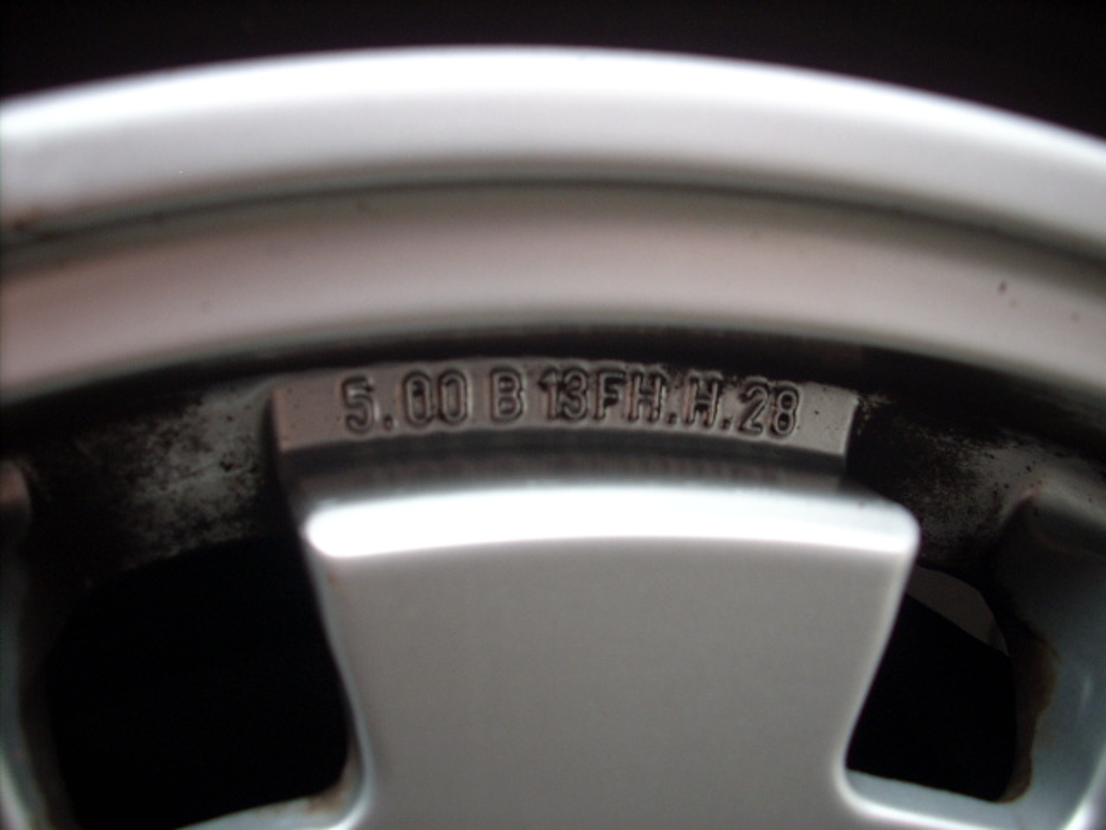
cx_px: 553
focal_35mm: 37
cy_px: 415
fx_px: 1182
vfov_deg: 38.7
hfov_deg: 50.1
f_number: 2.8
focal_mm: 6.2
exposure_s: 1/30
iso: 77
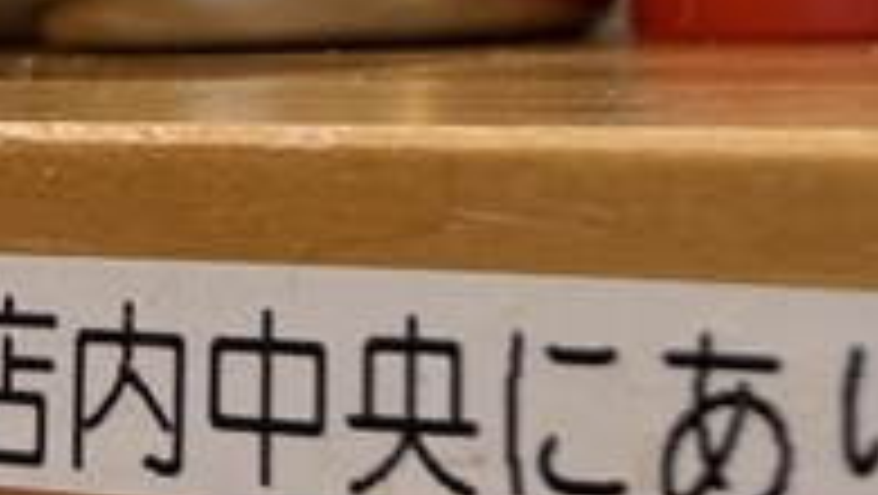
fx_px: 3751
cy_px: -873
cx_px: 932
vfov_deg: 6.9
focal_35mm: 161
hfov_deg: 13.1
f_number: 1.78
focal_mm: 6.76
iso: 64
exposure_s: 1/235
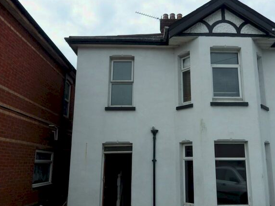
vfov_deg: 51.1
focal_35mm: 27
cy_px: 122
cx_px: 165
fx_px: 215
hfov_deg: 64.7
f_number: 3.1
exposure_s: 1/640
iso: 100
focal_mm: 4
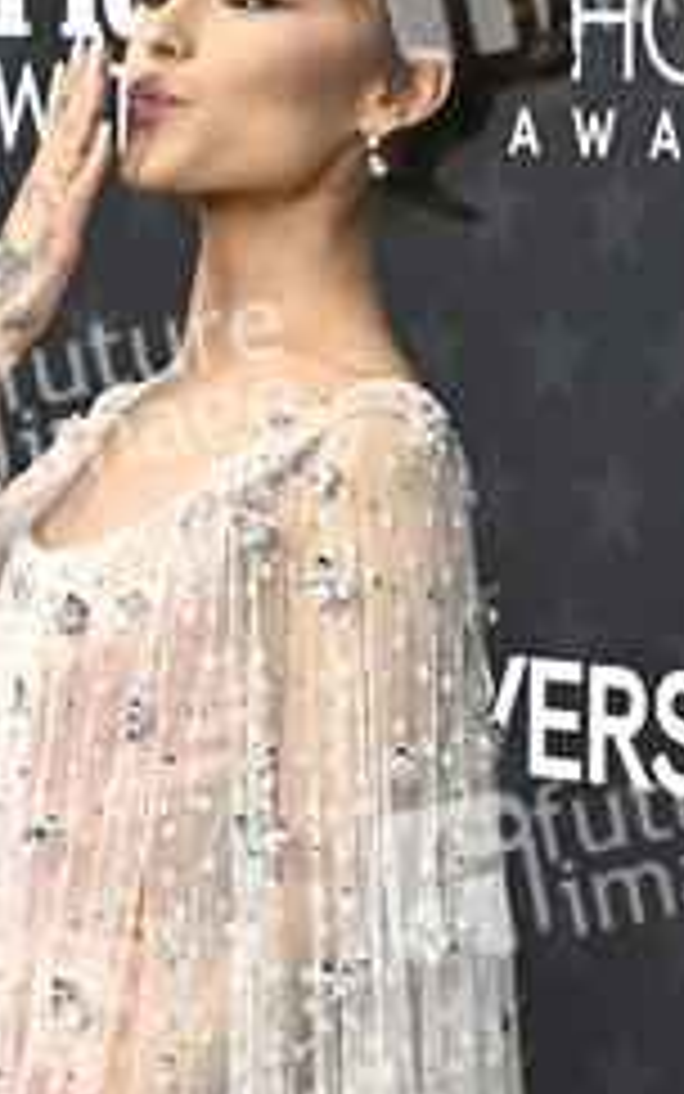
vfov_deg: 10.3
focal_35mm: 203
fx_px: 6051
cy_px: 635
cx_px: 198
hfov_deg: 6.5
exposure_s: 1/320
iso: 1250
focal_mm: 81
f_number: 5.6
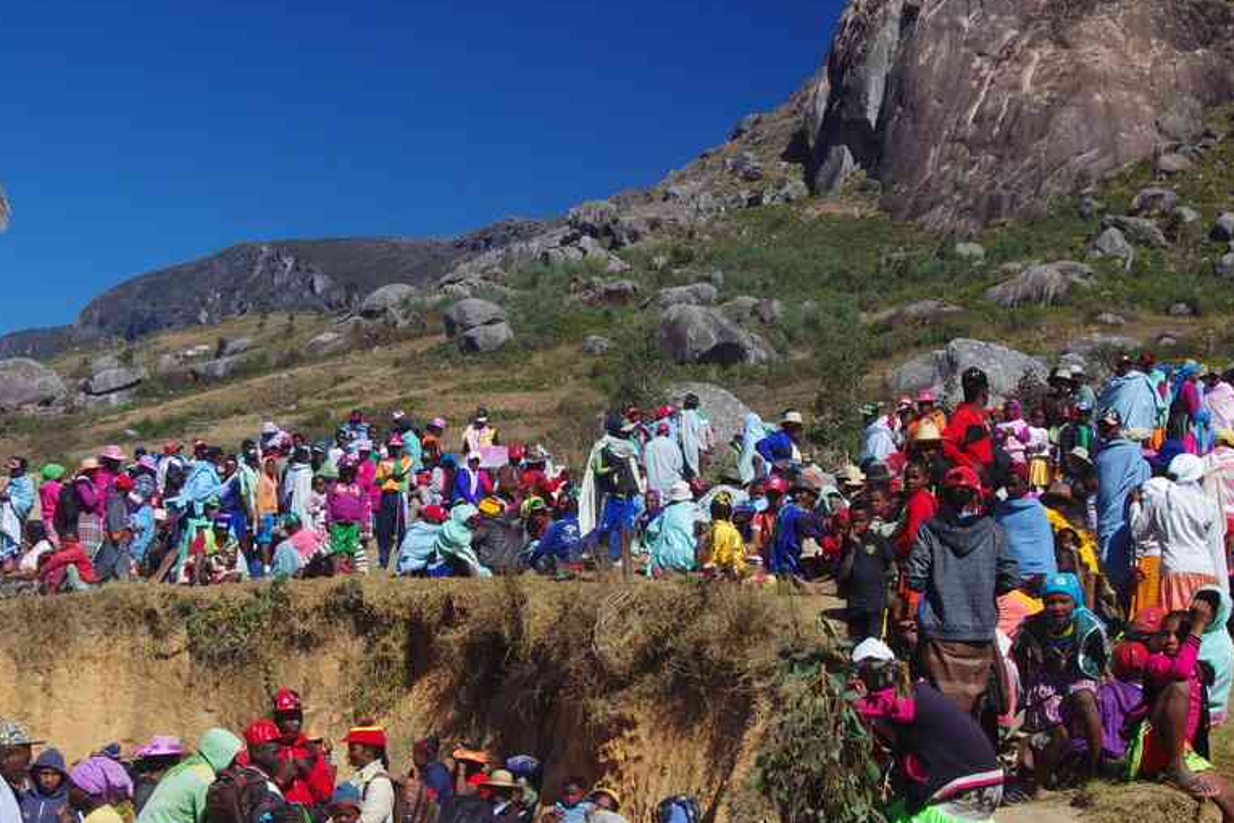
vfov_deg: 21.2
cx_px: 614
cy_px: 500
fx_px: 2194
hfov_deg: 31.4
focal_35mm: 64
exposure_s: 1/100
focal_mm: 32.5
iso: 200
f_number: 11
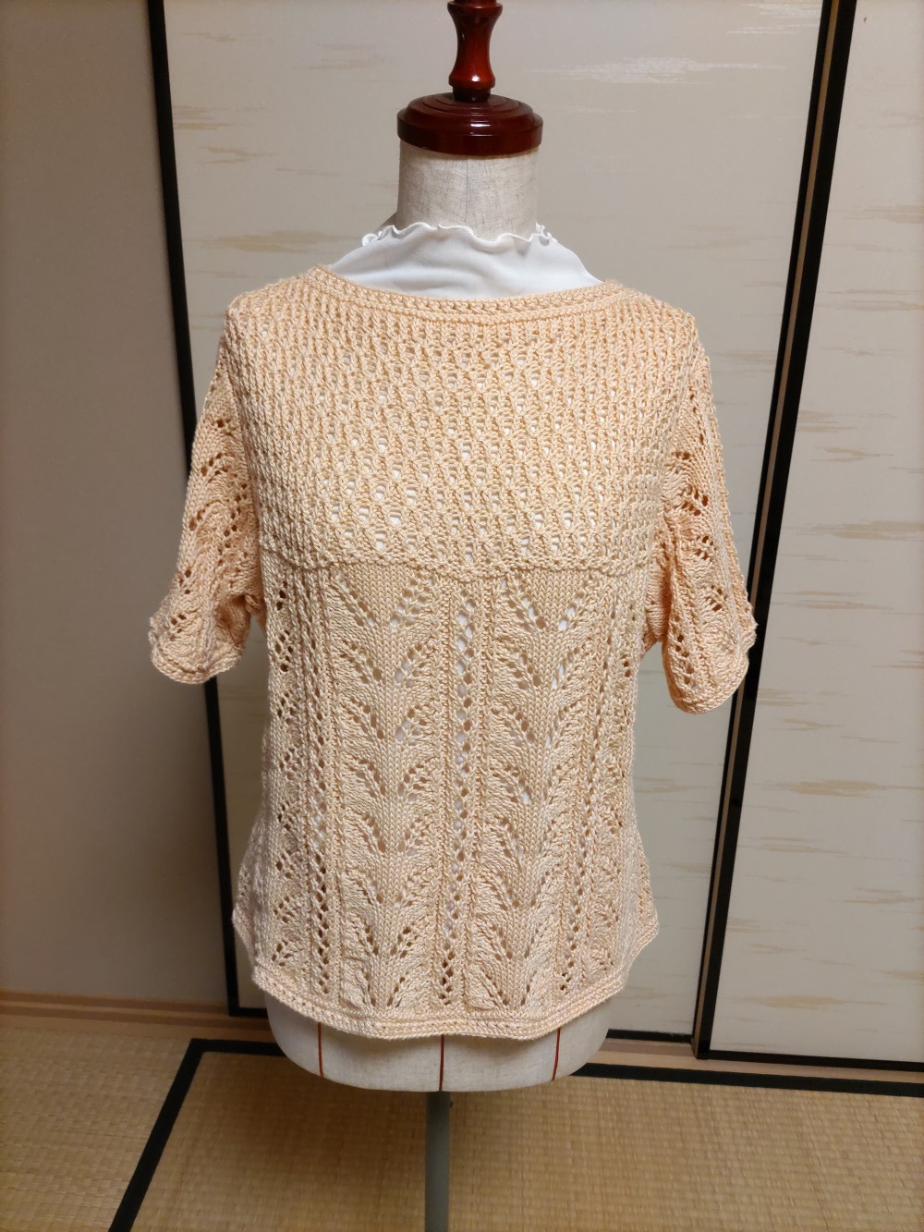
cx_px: 462
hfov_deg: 53.1
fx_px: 925
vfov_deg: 67.3
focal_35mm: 26
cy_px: 616
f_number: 1.79
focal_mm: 4.8
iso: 367
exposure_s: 1/50
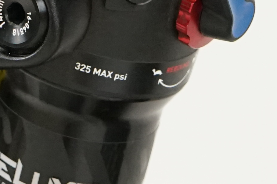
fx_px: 2339
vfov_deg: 4.5
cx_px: 110
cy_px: 127
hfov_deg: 6.8
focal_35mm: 304
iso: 2500
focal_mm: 46
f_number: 5.6
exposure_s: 1/200
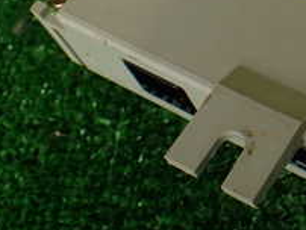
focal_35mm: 89
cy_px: 5
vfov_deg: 16.3
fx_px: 788
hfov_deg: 20.2
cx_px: 397
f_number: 2.3
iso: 100
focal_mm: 5.4
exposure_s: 1/100
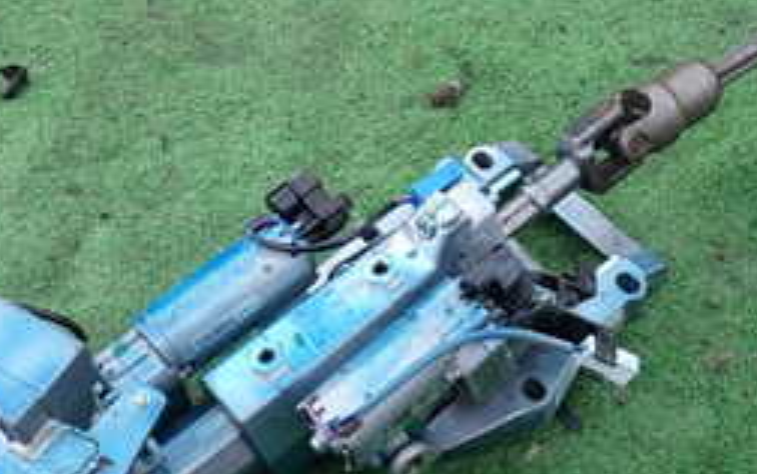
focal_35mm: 63
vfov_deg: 20.6
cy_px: 144
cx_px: 568
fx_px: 1301
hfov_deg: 31.9
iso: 100
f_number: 2.8
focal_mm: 4.5
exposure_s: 1/100
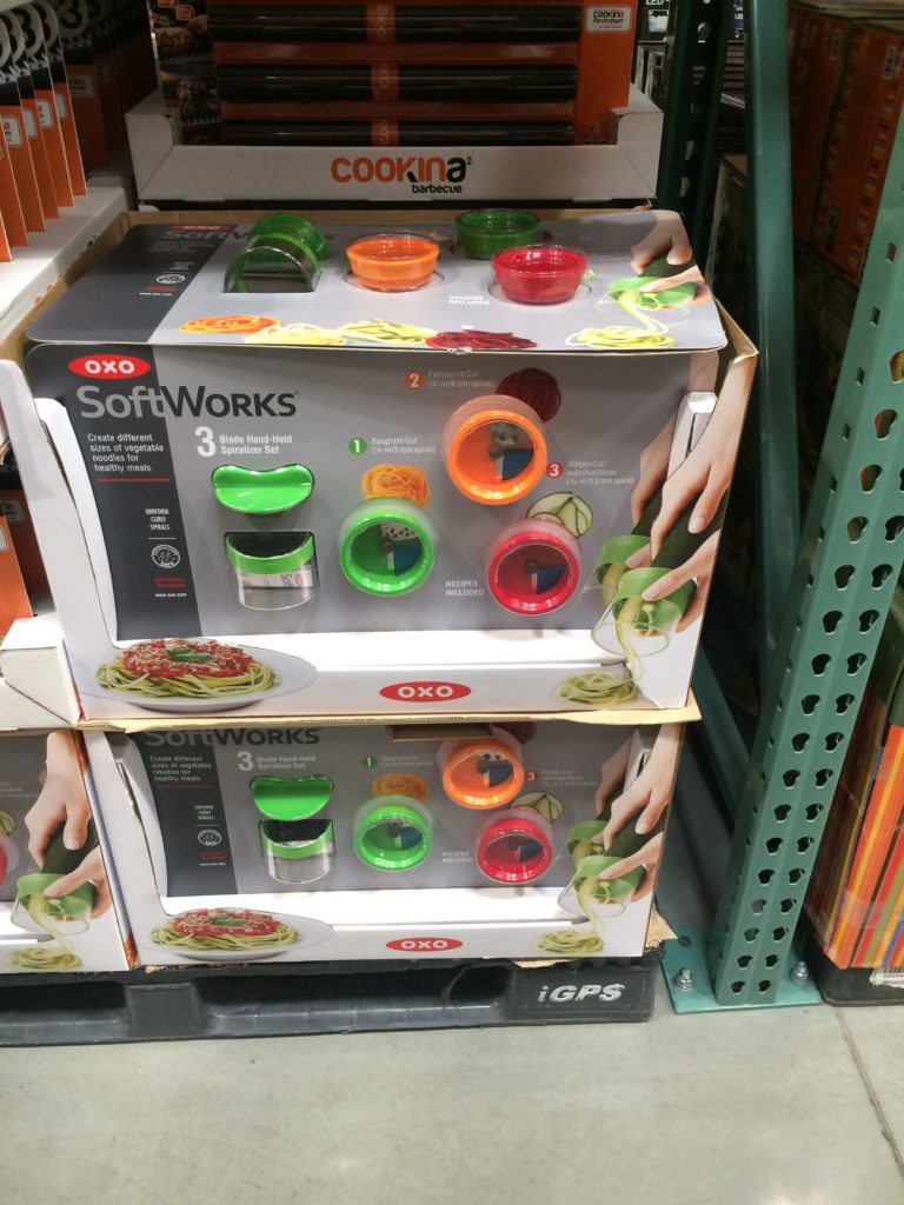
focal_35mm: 29
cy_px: 602
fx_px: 1010
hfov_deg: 48.2
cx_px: 452
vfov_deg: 61.7
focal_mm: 4.15
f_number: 2.2
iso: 125
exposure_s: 1/33
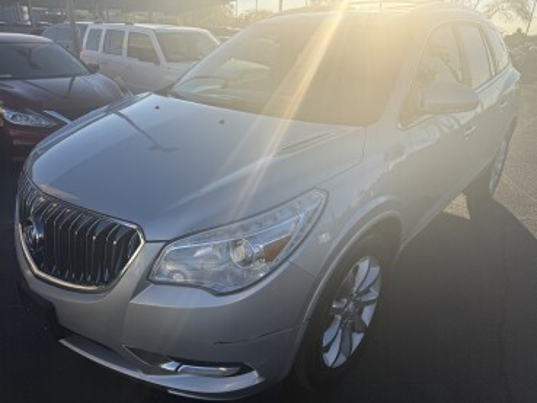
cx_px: 268
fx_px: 372
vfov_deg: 56.8
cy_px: 202
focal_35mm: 24
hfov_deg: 71.6
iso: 80
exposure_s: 1/4167
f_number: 1.78
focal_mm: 6.76
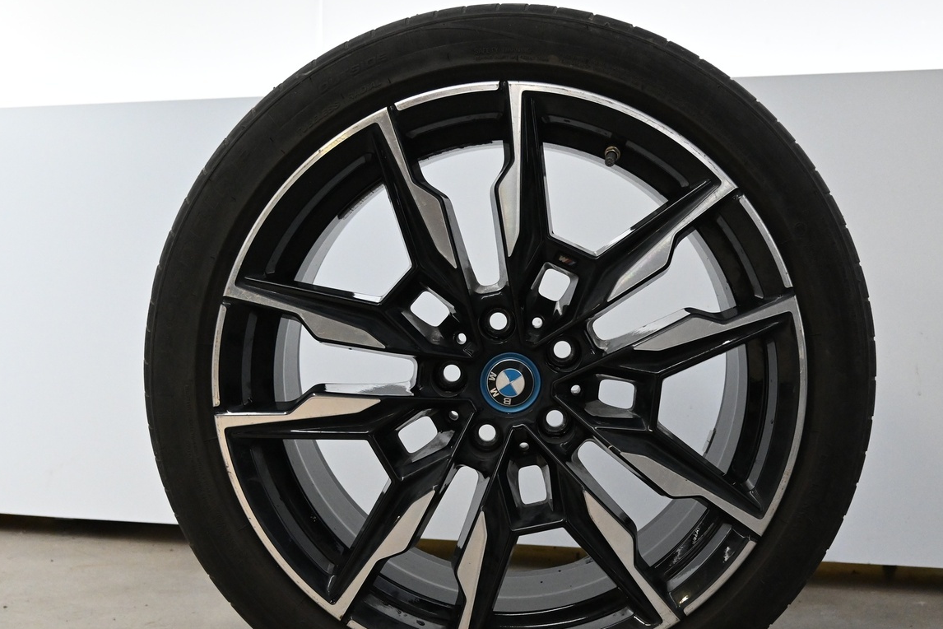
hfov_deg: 47.0
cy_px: 409
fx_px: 1083
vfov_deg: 32.2
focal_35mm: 41
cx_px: 527
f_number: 3.8
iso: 3200
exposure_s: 1/125
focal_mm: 19.5
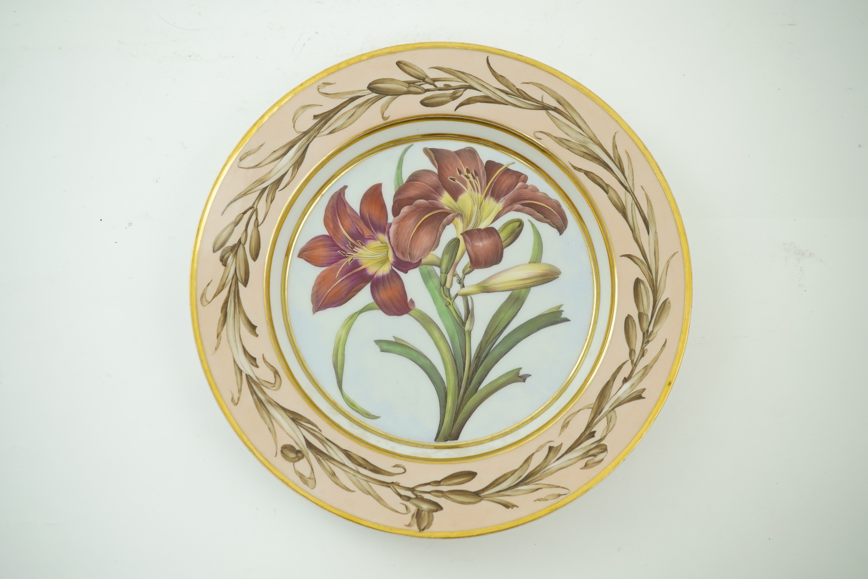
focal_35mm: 45
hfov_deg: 43.6
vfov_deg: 29.9
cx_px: 434
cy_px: 290
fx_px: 1085
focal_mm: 30
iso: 320
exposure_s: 1/50
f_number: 7.1
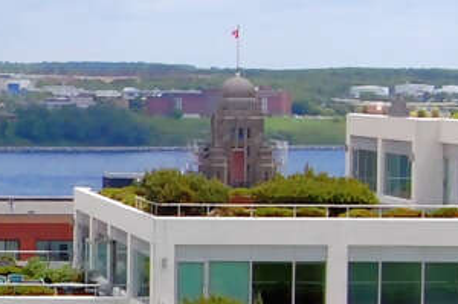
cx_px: -282
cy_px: 235
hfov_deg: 9.8
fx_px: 2578
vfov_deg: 6.7
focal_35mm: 203
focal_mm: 24
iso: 200
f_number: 10
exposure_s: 1/400
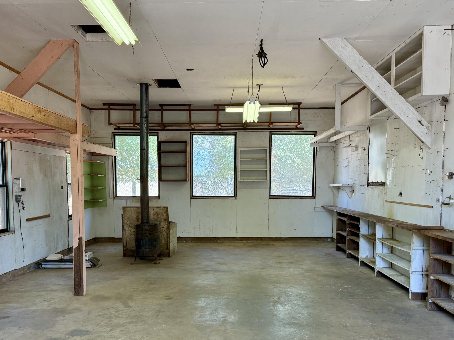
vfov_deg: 45.1
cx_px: 222
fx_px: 406
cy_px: 212
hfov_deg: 58.4
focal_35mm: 31
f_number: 1.78
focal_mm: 6.76
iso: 200
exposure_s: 1/238
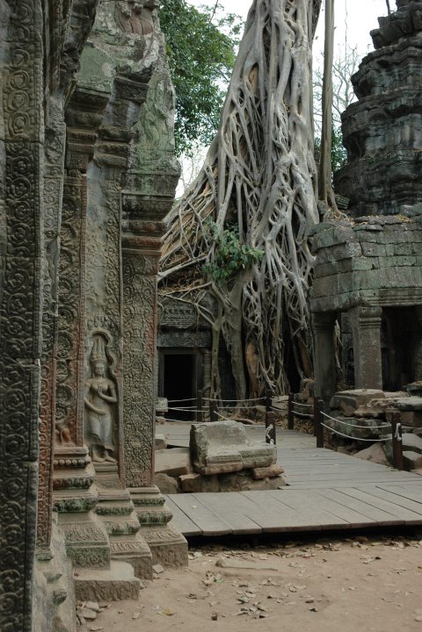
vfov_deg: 42.3
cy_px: 316
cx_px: 211
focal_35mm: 46
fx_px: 818
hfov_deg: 28.9
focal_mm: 31
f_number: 6.3
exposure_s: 1/160
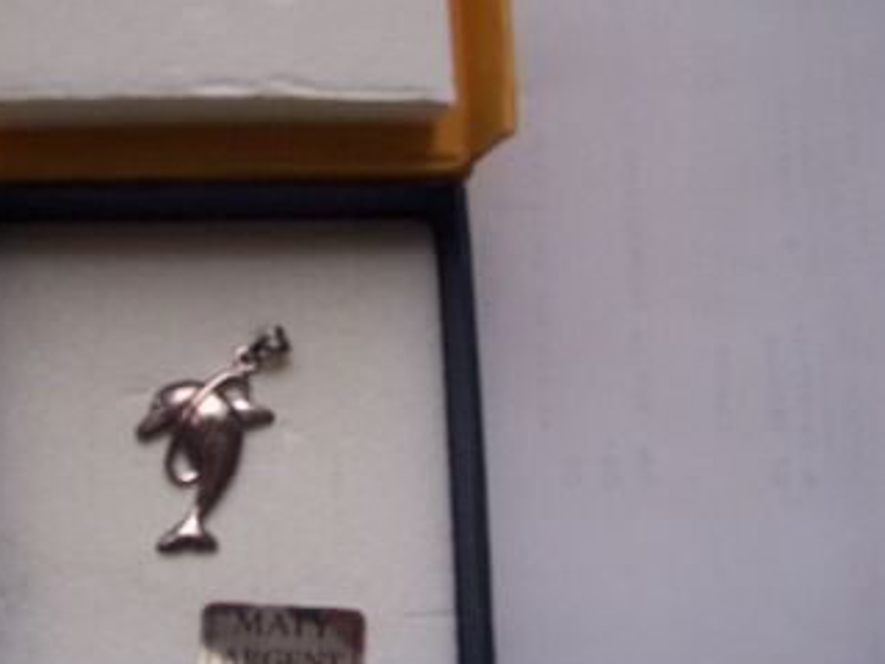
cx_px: 249
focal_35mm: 51
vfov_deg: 28.6
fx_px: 1304
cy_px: 310
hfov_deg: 36.8
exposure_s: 1/15
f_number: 2.7
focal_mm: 5.6
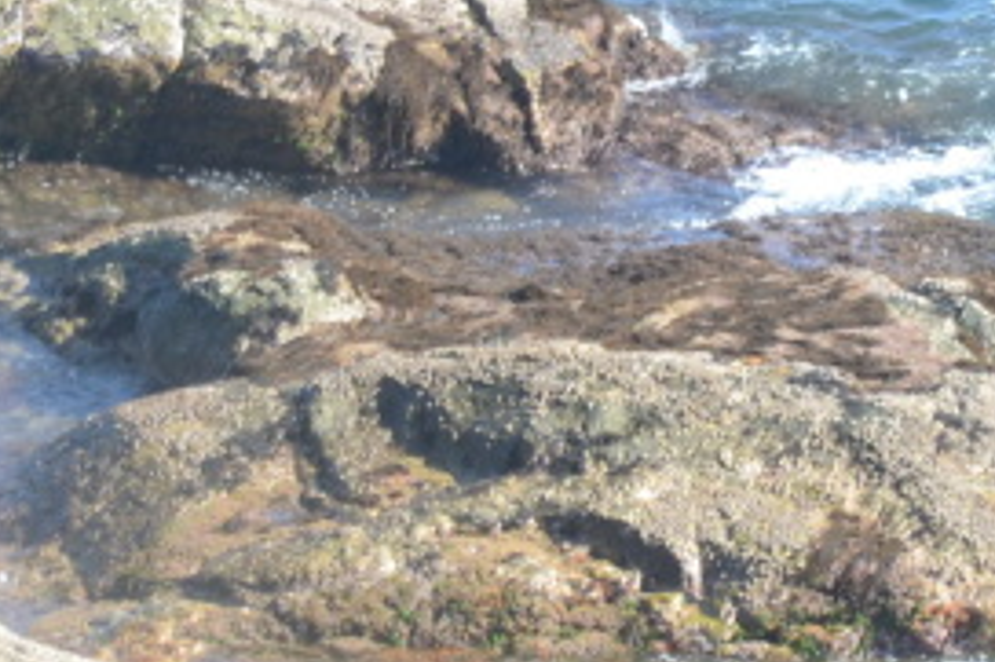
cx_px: 1024
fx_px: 14802
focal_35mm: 536
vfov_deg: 2.6
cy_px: 66
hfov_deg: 3.8
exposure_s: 1/50
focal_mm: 95
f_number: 8
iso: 100
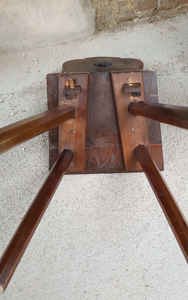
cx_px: 107
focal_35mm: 28
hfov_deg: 44.4
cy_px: 151
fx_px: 230
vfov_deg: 66.5
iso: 64
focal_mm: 4.2
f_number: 1.7
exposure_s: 1/50
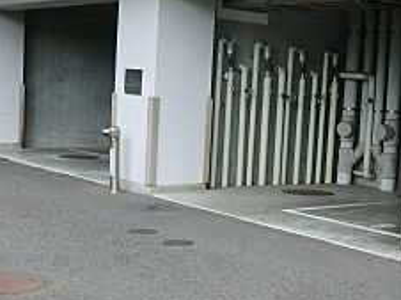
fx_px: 787
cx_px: 325
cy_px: 224
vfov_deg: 21.4
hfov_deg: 28.0
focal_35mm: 68
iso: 80
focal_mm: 4.3
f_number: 3.2
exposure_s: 1/250
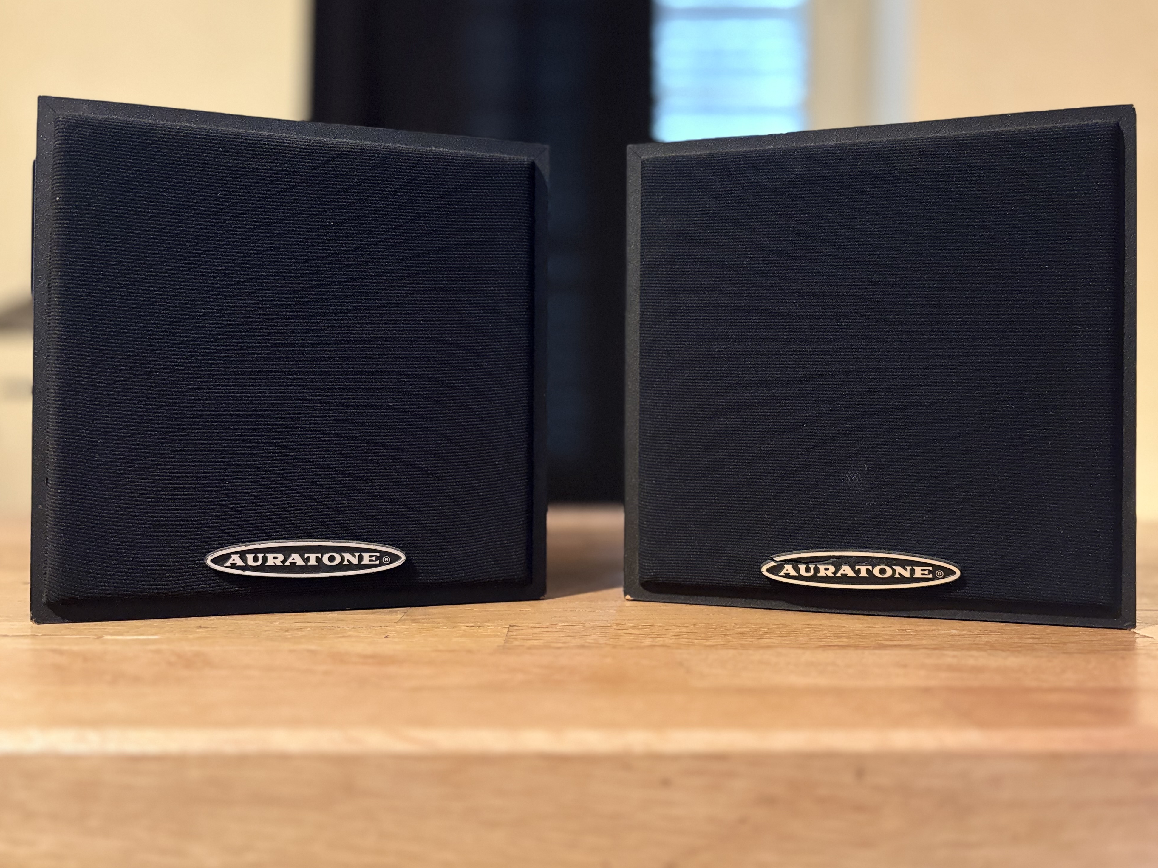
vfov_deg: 51.3
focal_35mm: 27
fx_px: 903
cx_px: 590
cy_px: 427
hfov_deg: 65.3
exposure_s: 1/25
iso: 640
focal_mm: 5.96
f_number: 1.6
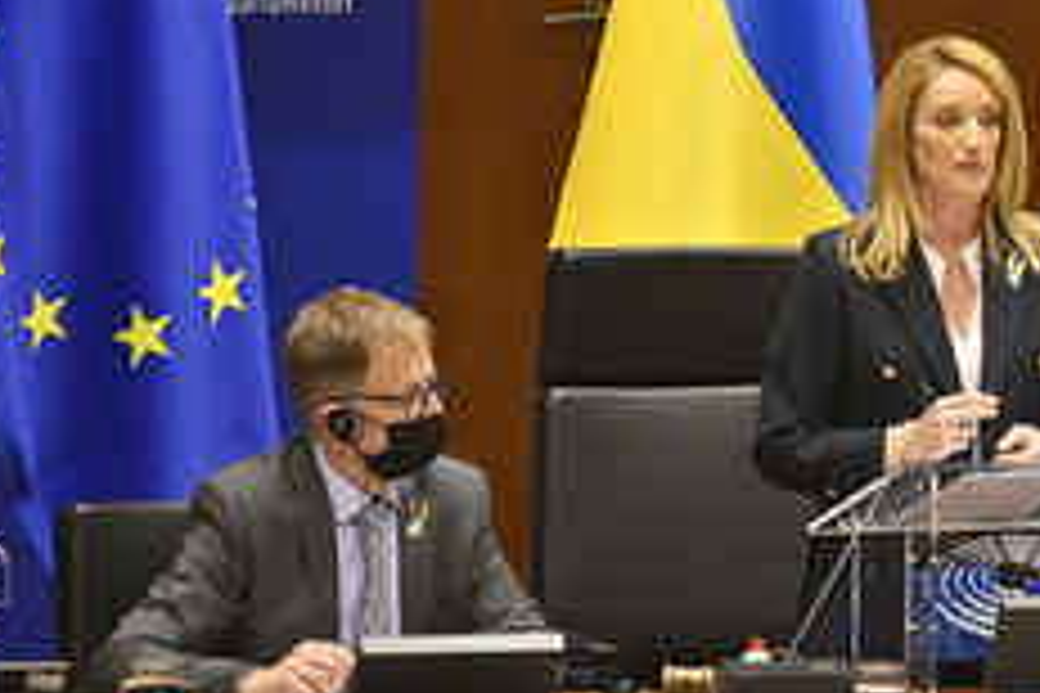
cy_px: 86
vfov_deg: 1.9
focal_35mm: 723
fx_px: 20885
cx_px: 840
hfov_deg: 2.9
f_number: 6.3
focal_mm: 370
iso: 2500
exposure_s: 1/200
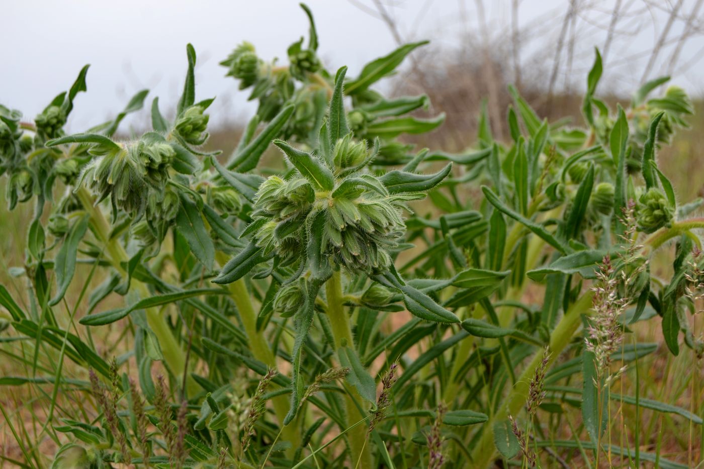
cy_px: 234
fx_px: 1173
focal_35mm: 60
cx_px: 352
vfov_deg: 22.6
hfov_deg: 33.4
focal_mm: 40
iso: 100
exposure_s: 1/125
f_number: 8
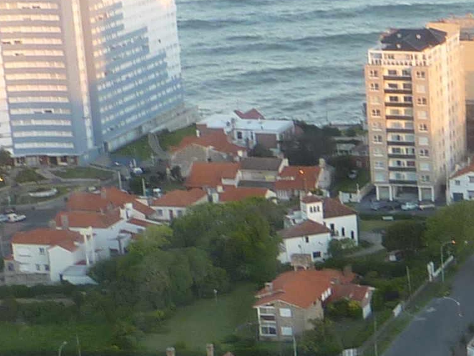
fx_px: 1643
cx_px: 665
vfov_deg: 12.2
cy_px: 356
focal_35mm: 120
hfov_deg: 15.4
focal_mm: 4.1
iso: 80
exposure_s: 1/30
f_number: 3.3
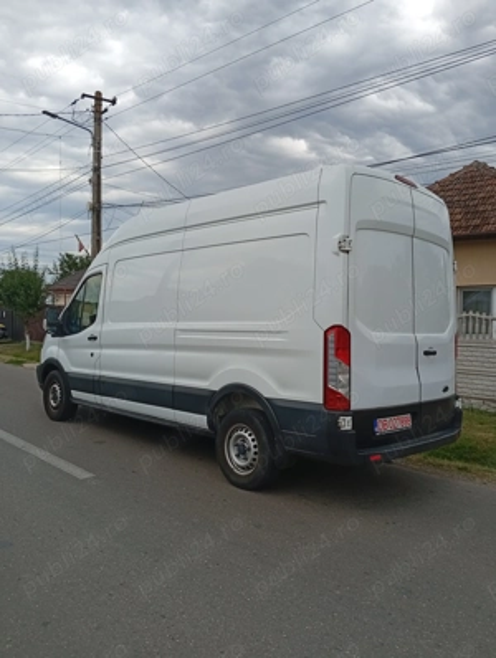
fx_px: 552
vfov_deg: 61.6
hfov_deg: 48.4
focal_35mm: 29
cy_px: 329
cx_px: 248
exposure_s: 1/175
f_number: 1.8
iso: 52
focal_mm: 3.98
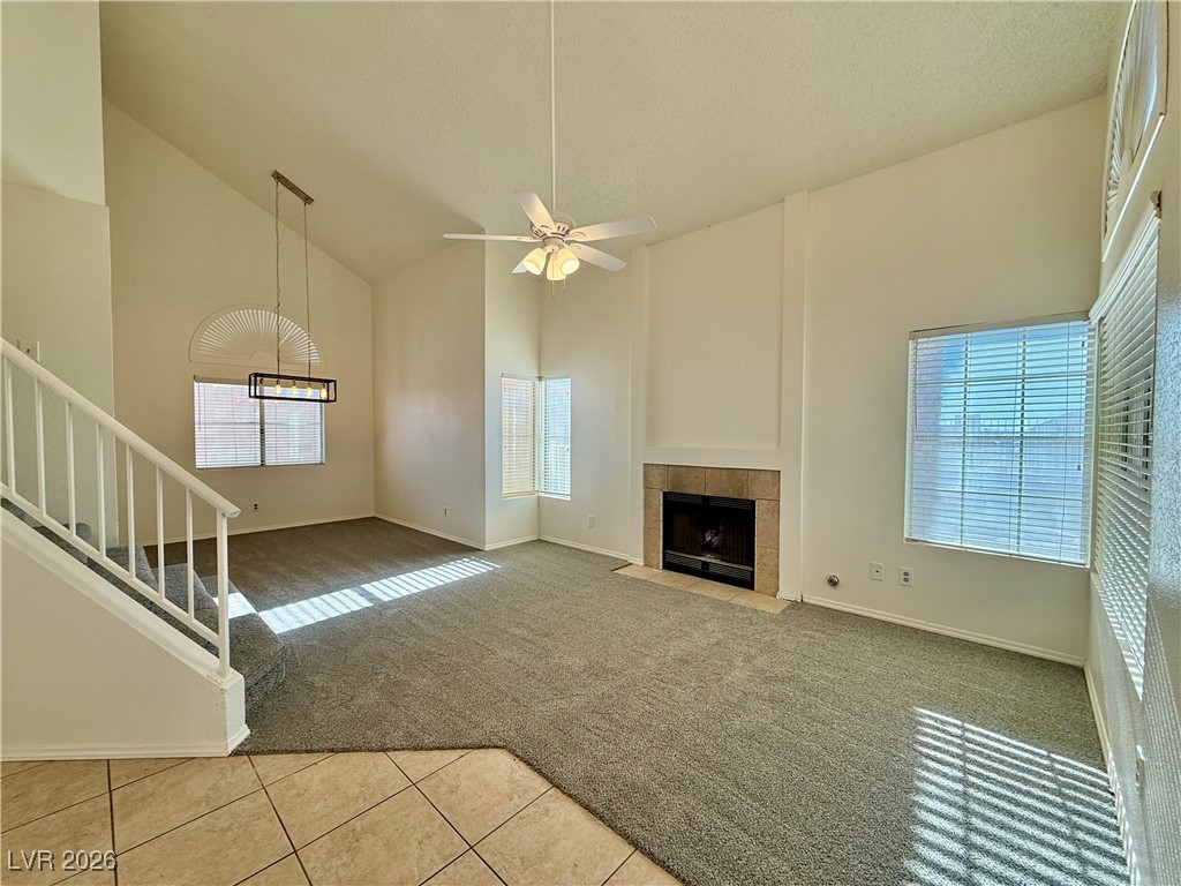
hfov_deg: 102.1
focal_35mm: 14
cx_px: 590
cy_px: 443
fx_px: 478
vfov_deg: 85.7
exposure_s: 1/120
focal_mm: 2.22
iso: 64
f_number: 2.2
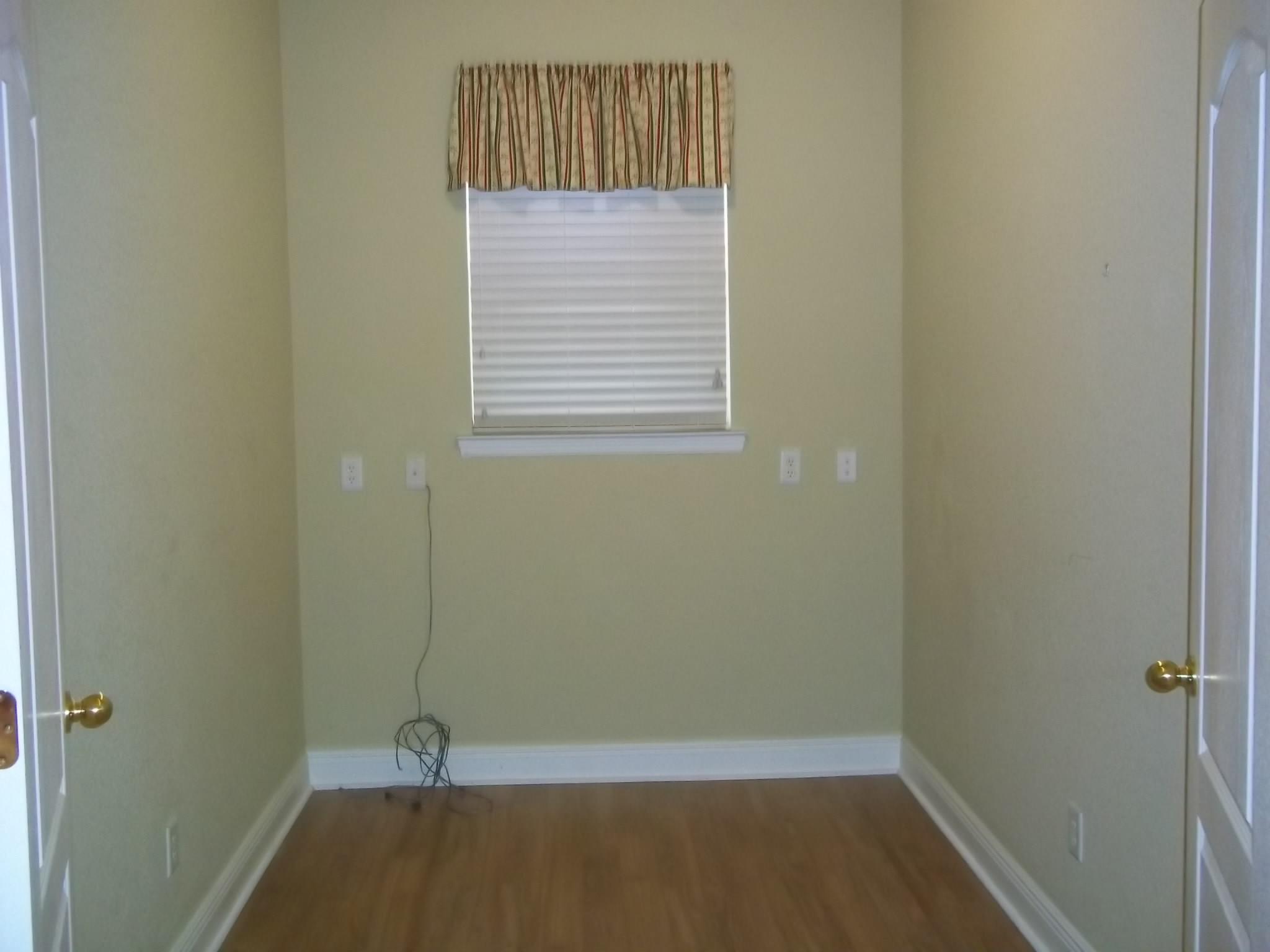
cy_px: 476
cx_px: 635
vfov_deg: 39.7
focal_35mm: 36
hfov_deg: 51.4
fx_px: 1321
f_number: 3.1
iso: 320
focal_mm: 6.5
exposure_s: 1/30
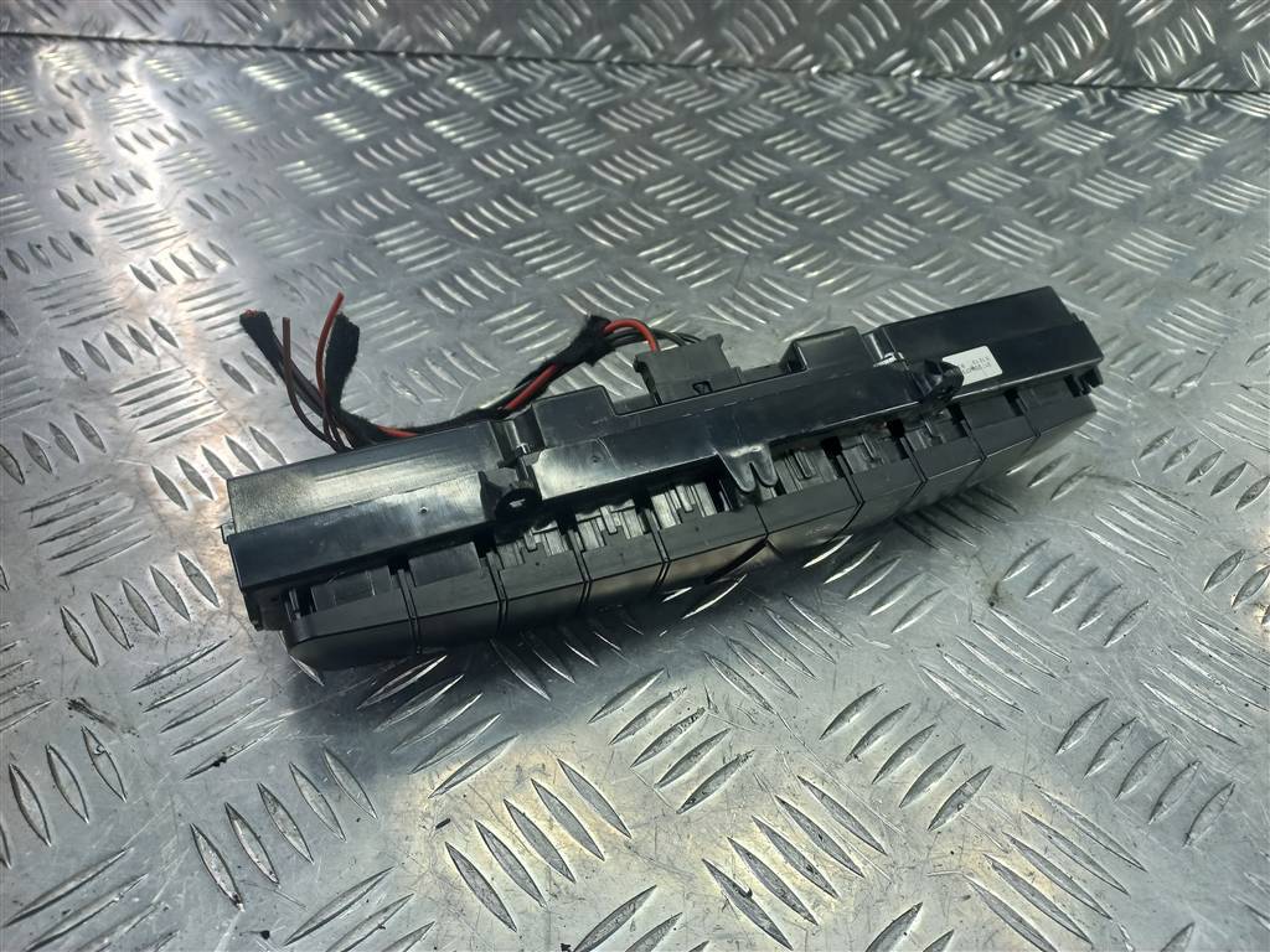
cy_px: 476
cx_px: 635
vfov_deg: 54.9
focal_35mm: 25
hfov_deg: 69.4
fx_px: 917
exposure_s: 1/50
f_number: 1.8
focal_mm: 4.6
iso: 50
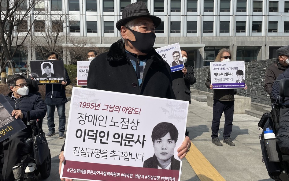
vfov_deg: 44.6
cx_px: 145
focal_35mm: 28
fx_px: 221
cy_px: 93
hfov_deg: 66.5
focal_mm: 4.2
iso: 32
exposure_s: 1/5051
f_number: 1.6
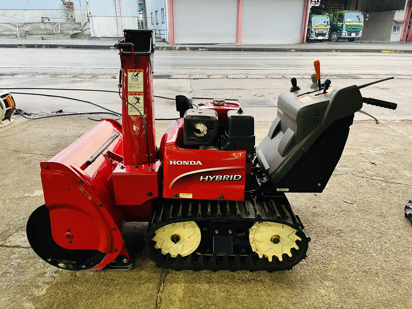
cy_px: 154
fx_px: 309
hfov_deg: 67.3
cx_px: 206
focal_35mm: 26
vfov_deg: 53.1
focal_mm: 5.1
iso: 100
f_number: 1.6
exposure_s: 1/60
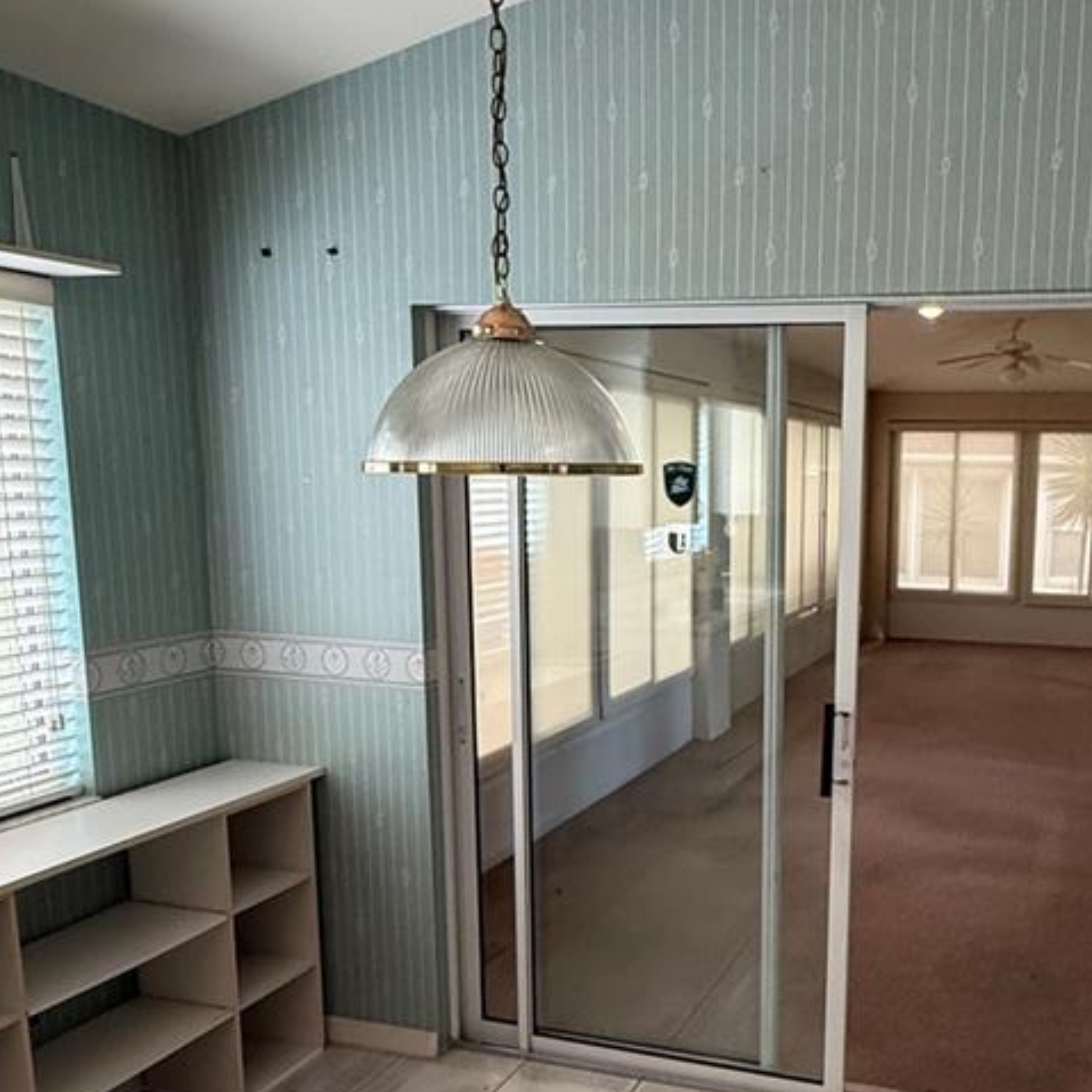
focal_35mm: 31
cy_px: 650
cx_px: 814
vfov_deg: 52.2
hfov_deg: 50.4
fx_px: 1106
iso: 250
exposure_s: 1/120
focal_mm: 2.22
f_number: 2.2
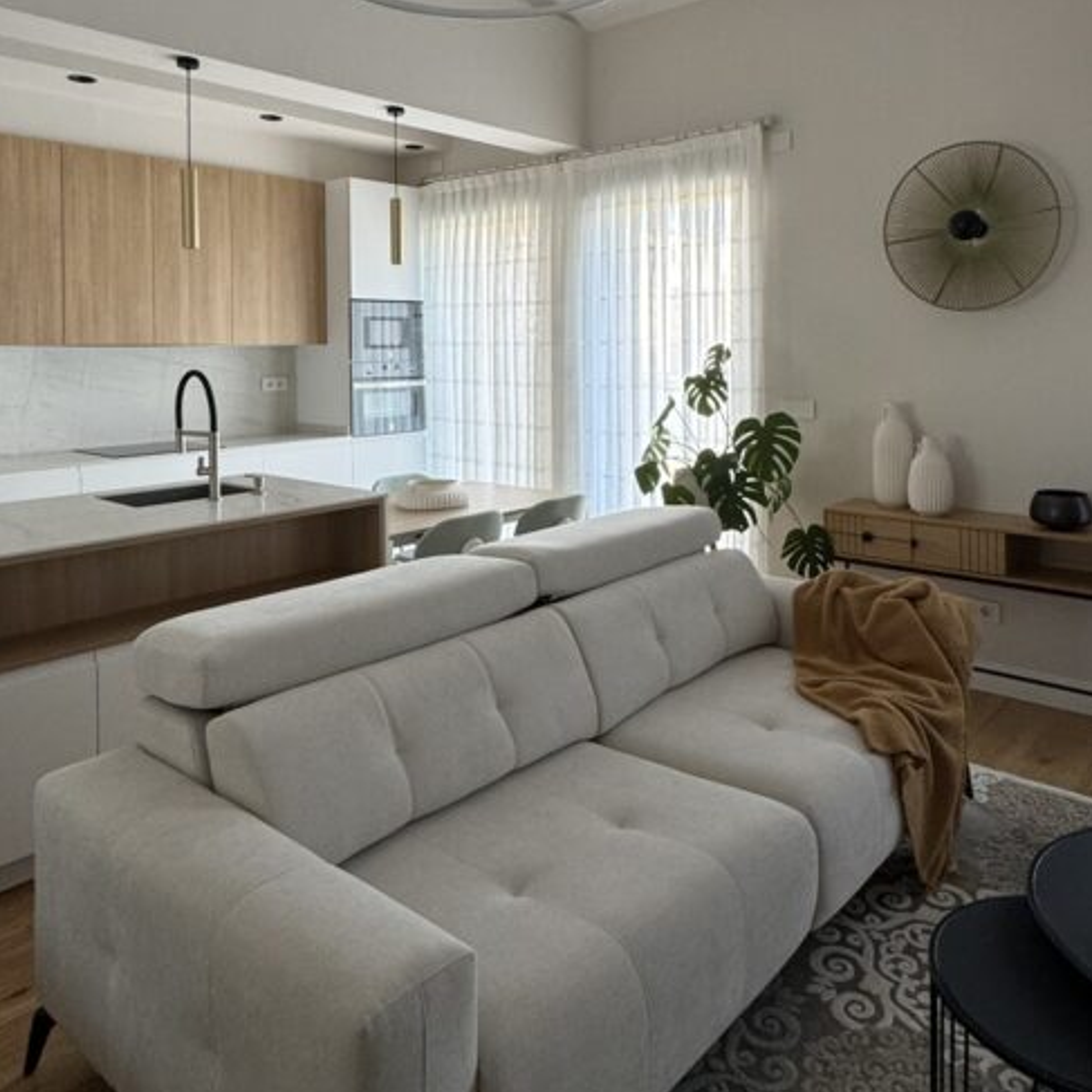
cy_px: 354
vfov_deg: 59.4
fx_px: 928
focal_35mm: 26
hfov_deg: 60.9
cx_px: 567
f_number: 2.2
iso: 160
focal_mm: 2.22
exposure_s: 1/99
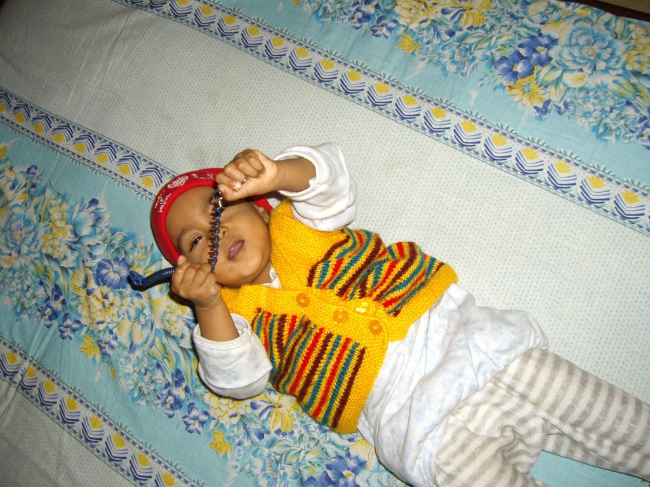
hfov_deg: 49.0
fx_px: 714
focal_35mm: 38
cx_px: 325
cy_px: 244
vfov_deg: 37.7
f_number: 2.7
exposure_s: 1/40
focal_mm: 6.2
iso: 200
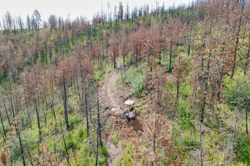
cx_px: 125
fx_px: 153
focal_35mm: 22
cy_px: 83
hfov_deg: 78.6
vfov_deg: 57.2
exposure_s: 1/30
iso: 110
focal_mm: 8.38
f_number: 2.8
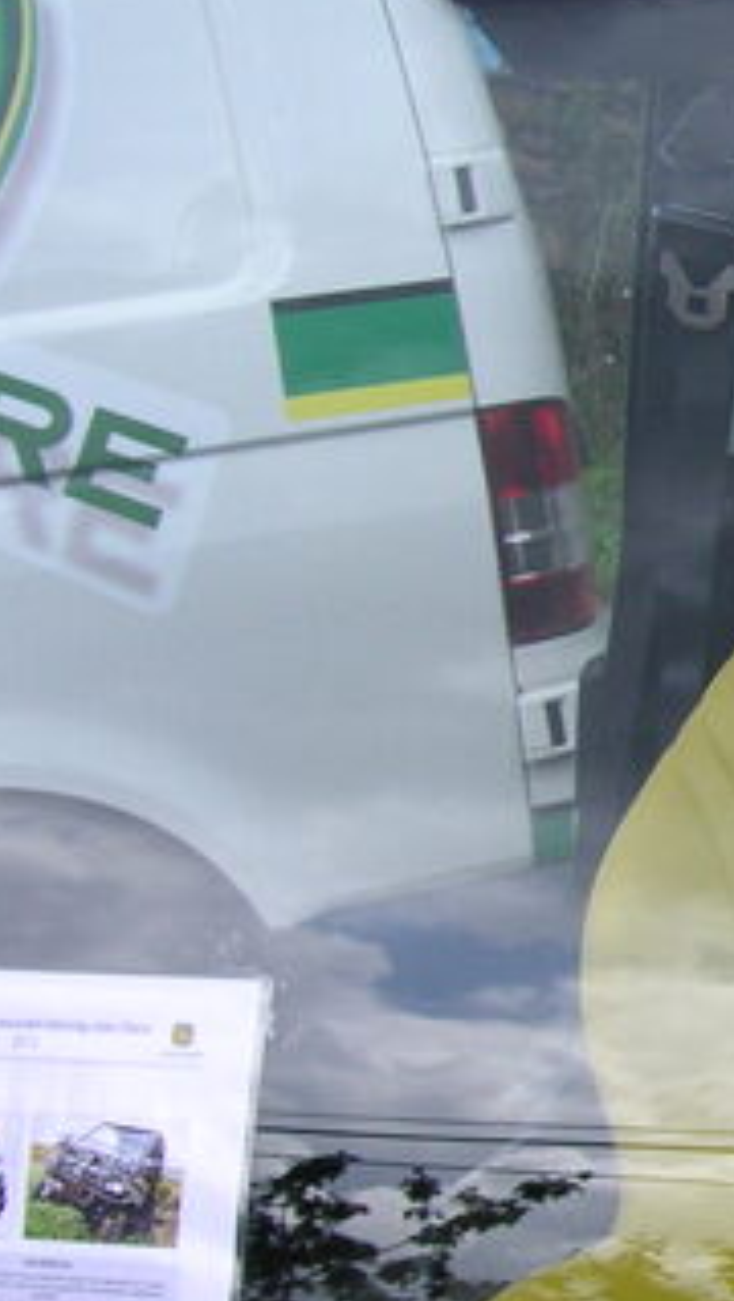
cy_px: 710
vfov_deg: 21.1
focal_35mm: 101
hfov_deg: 11.0
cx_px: 1411
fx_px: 3486
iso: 50
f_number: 2.8
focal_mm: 6.1
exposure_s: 1/500
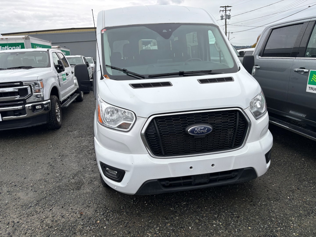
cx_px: 158
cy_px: 118
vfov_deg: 53.1
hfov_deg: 67.3
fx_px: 237
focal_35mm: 26
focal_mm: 5.96
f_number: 1.6
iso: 50
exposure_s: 1/831
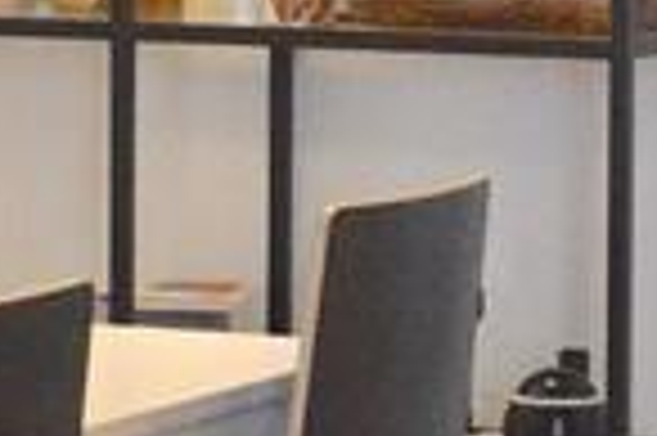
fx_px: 7104
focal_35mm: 390
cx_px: 322
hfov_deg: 5.3
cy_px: -81
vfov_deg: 3.5
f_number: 4.5
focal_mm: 35
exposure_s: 1/60
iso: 3200
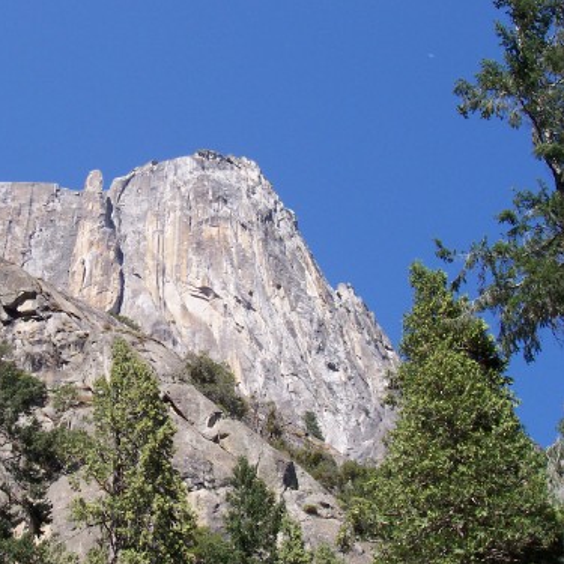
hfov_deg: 20.3
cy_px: 285
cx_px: 183
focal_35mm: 85
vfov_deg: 20.4
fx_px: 1567
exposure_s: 1/180
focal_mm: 10.8
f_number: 6.7
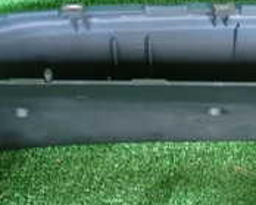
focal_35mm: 84
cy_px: 184
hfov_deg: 22.2
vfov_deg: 18.0
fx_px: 636
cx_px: 230
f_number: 2
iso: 200
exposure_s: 1/40
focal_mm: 4.5
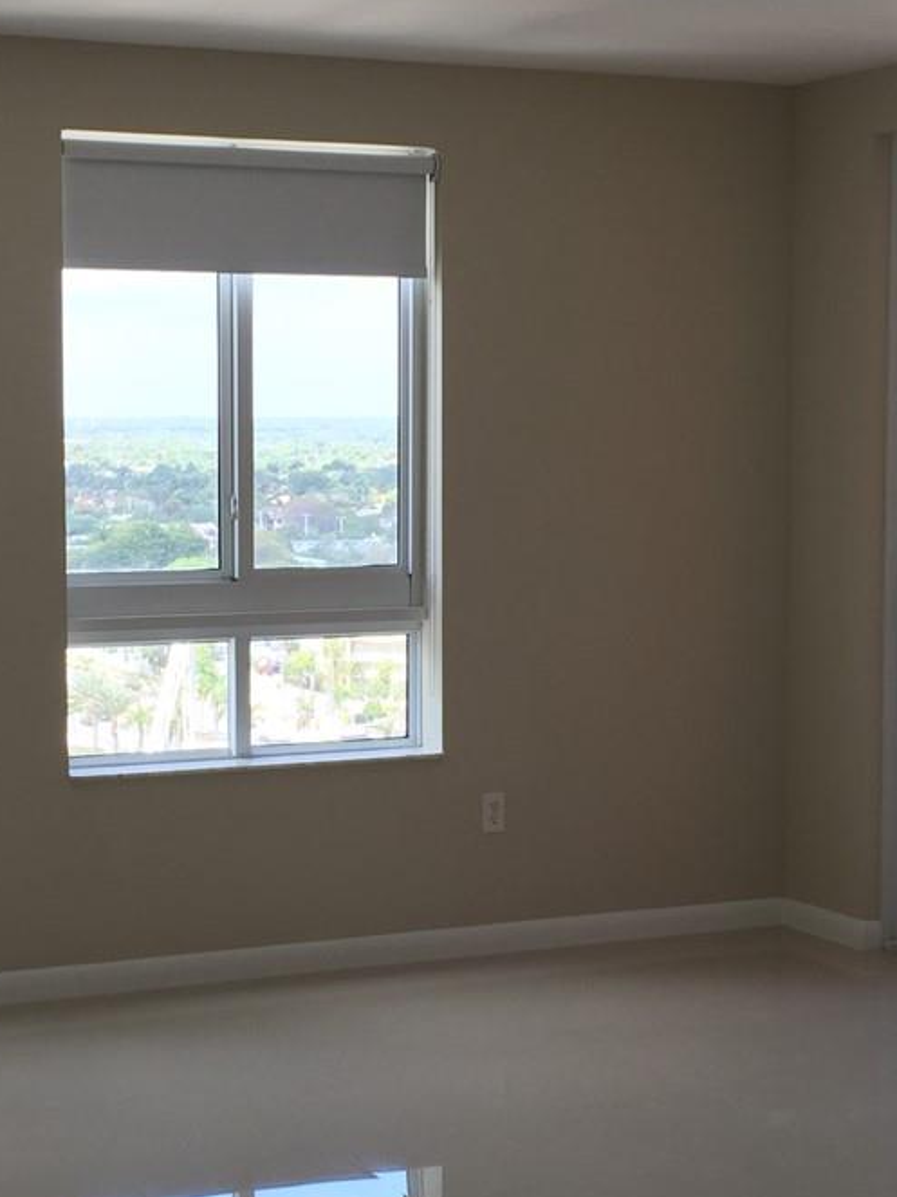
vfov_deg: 27.8
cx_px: 319
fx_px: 2419
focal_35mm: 70
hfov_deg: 20.9
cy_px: 661
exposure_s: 1/127
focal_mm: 4.15
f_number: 2.2
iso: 32
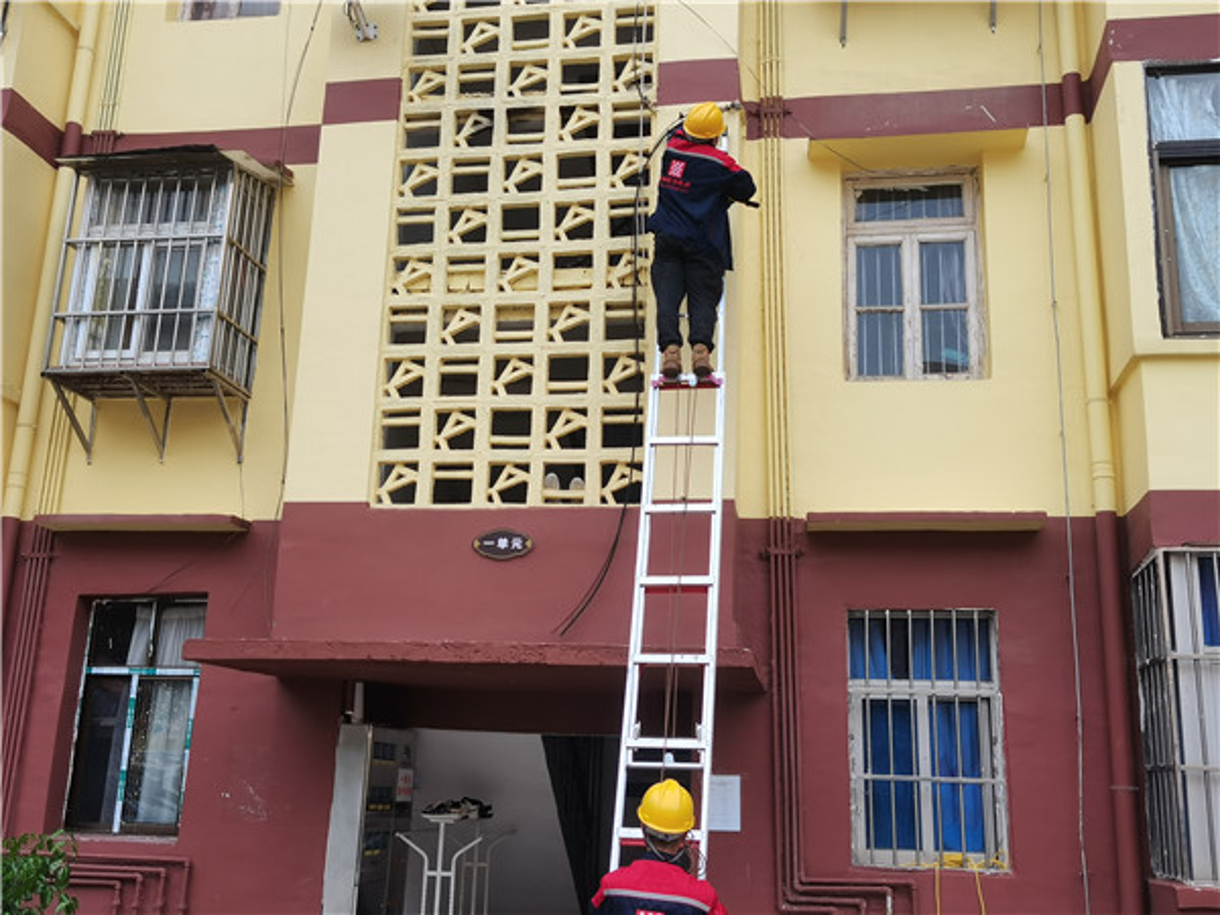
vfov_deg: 40.7
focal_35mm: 35
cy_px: 458
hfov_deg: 52.6
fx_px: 1234
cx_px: 610
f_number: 1.8
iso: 50
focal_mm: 5.58
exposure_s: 1/246
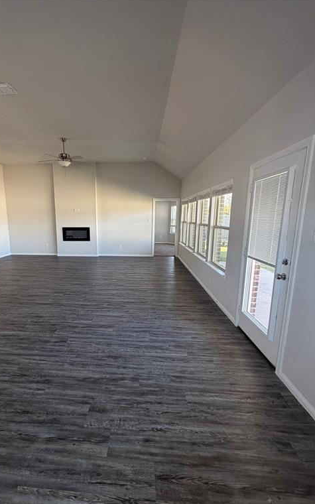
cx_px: 129
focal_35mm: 15
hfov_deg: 74.1
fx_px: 206
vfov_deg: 101.5
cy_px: 251
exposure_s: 1/121
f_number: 2.2
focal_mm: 2.22
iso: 250
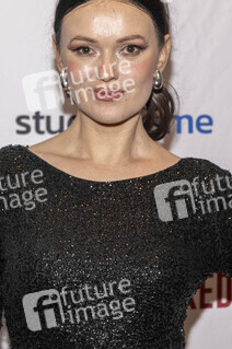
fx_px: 1007
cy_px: 141
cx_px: 111
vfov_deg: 19.6
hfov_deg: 13.1
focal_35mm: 104
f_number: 5.6
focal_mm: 83
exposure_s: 1/200
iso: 800
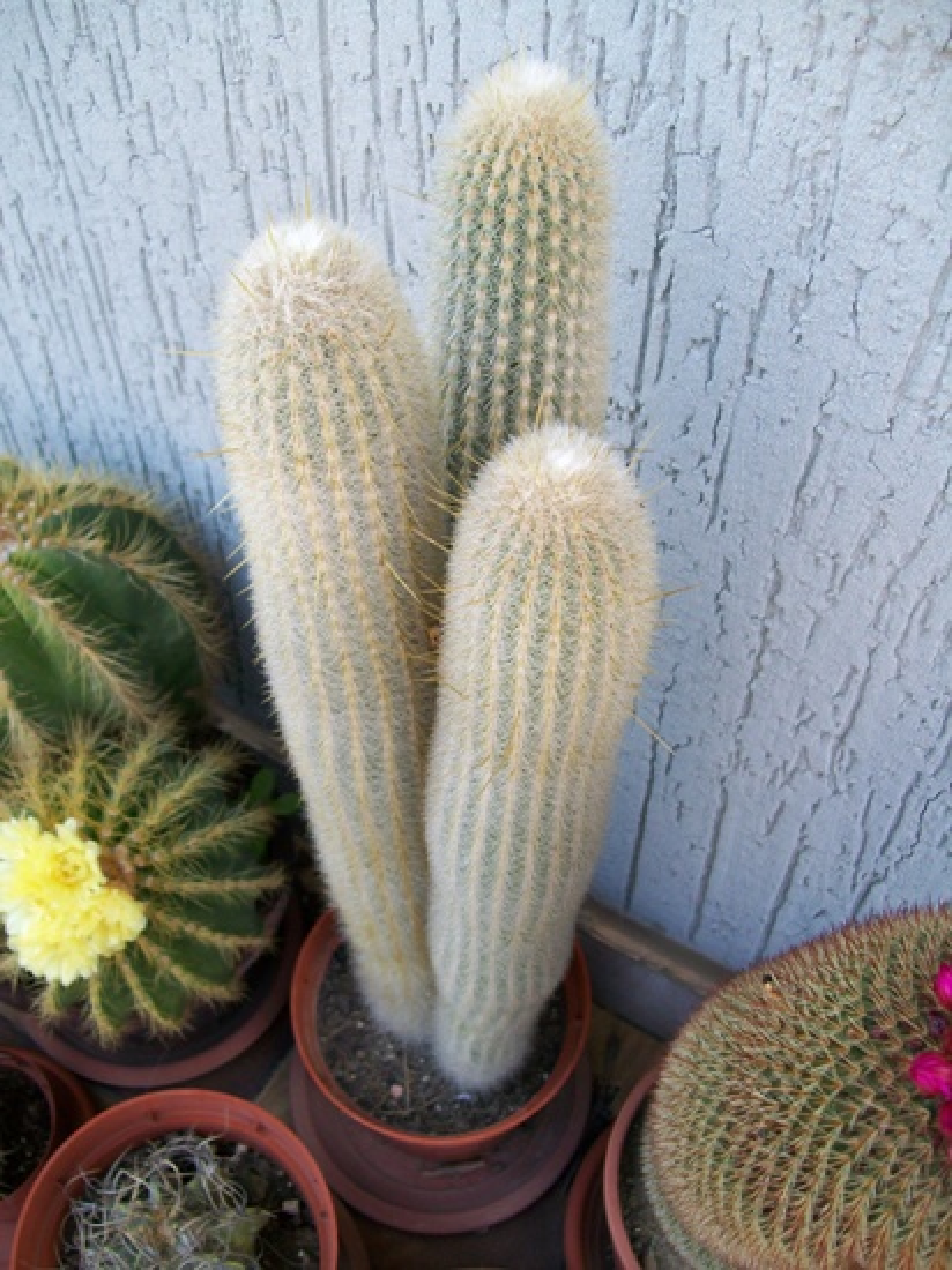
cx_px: 476
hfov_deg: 41.8
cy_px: 635
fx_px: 1248
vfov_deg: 54.0
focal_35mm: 34
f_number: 2.7
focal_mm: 6.1
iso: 64
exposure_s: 1/80
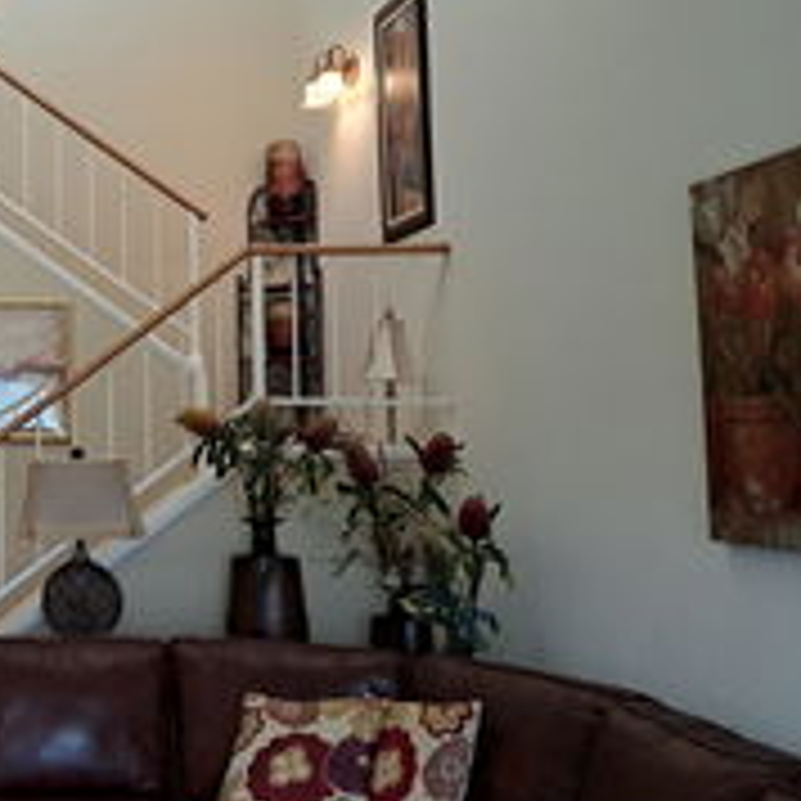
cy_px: 320
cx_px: -151
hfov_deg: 29.0
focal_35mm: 51
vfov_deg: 33.3
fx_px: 1335
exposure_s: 1/120
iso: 50
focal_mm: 5.23
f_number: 1.8
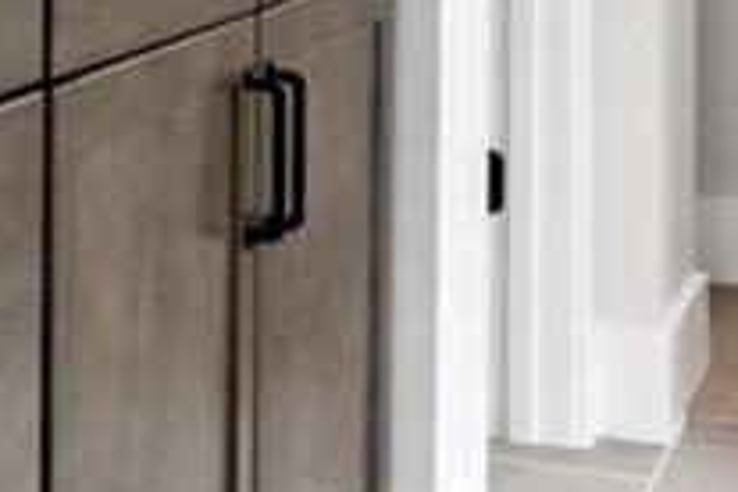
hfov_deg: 15.8
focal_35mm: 116
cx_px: -460
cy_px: -303
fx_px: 2378
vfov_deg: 11.2
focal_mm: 10
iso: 100
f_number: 7.1
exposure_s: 1/15
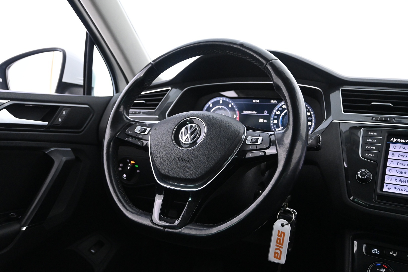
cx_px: 204
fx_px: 365
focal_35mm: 32
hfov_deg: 58.3
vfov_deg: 40.8
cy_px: 136
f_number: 4
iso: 3200
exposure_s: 1/30
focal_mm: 21.5
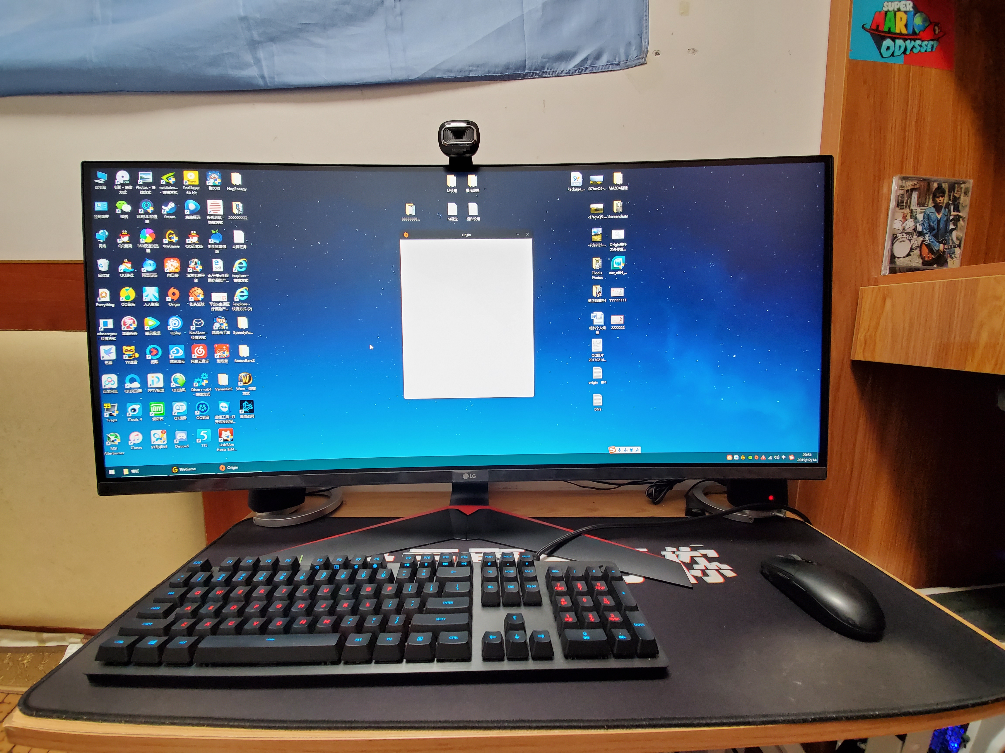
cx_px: 502
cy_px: 376
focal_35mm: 13
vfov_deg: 89.9
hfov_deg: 106.2
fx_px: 377
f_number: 2.2
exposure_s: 1/32
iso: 320
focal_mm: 1.8
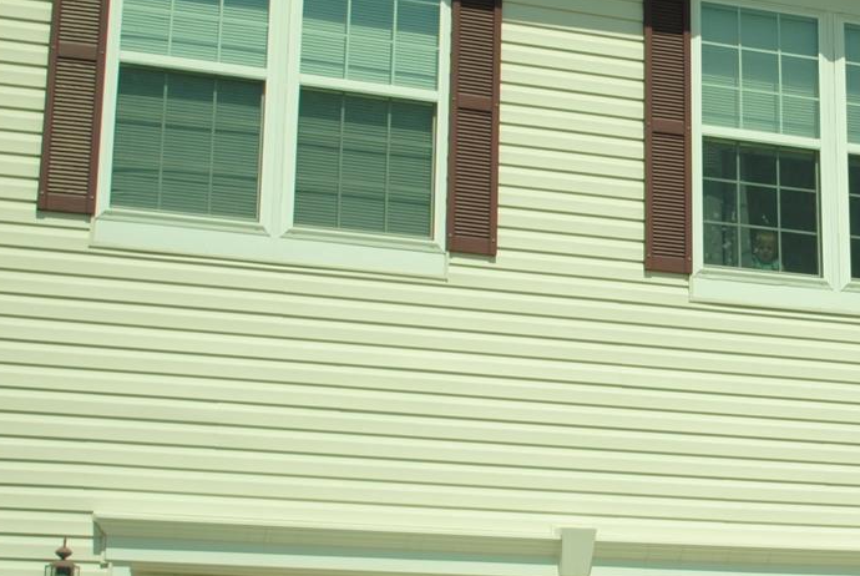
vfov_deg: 15.4
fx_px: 2129
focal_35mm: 89
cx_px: 821
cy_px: 289
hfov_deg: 22.1
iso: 100
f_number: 3.8
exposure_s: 1/1600
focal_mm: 20
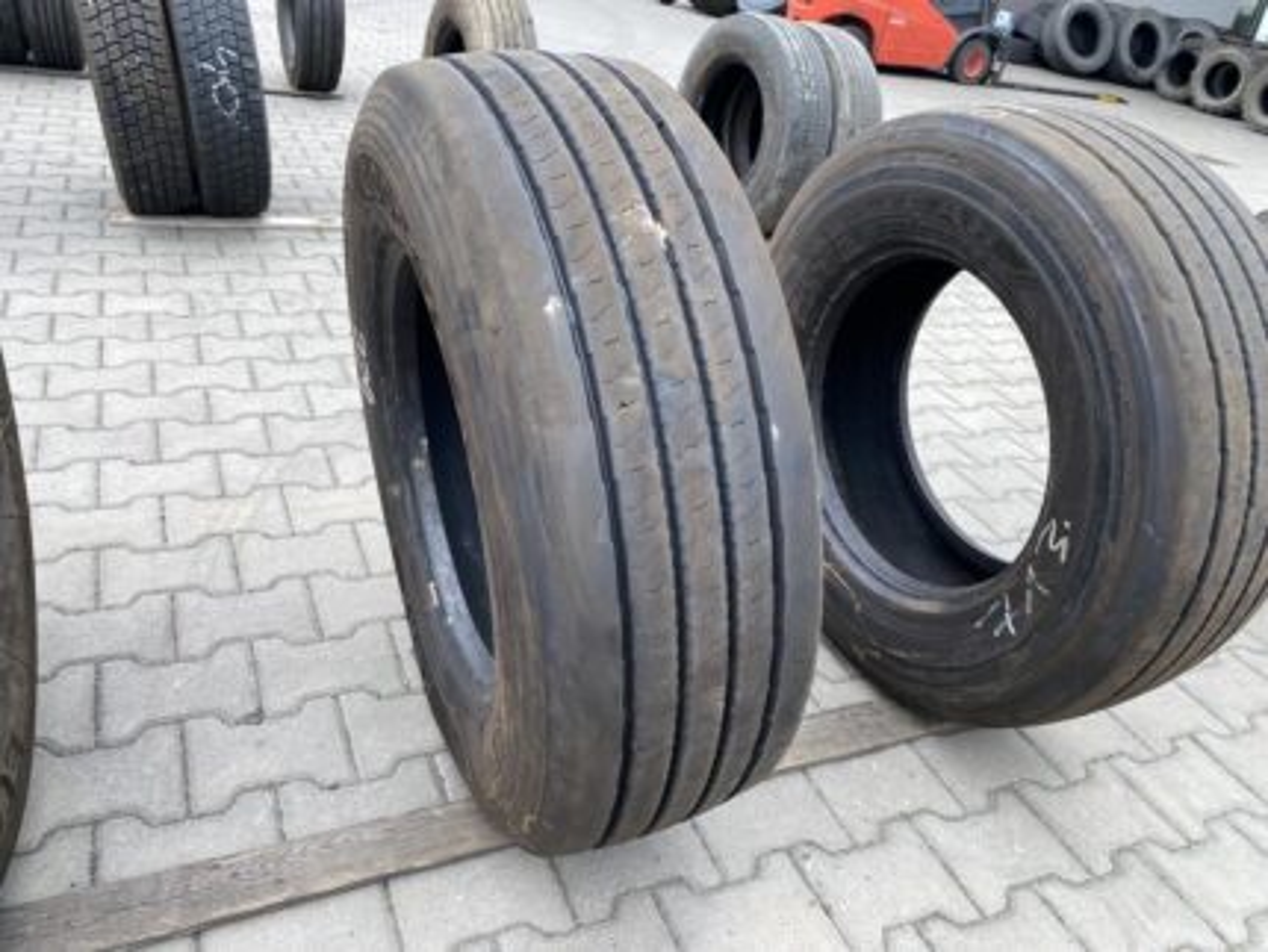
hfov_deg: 67.3
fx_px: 953
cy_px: 476
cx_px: 634
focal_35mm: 26
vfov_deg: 53.1
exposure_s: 1/394
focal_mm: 4.25
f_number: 1.8
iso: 32
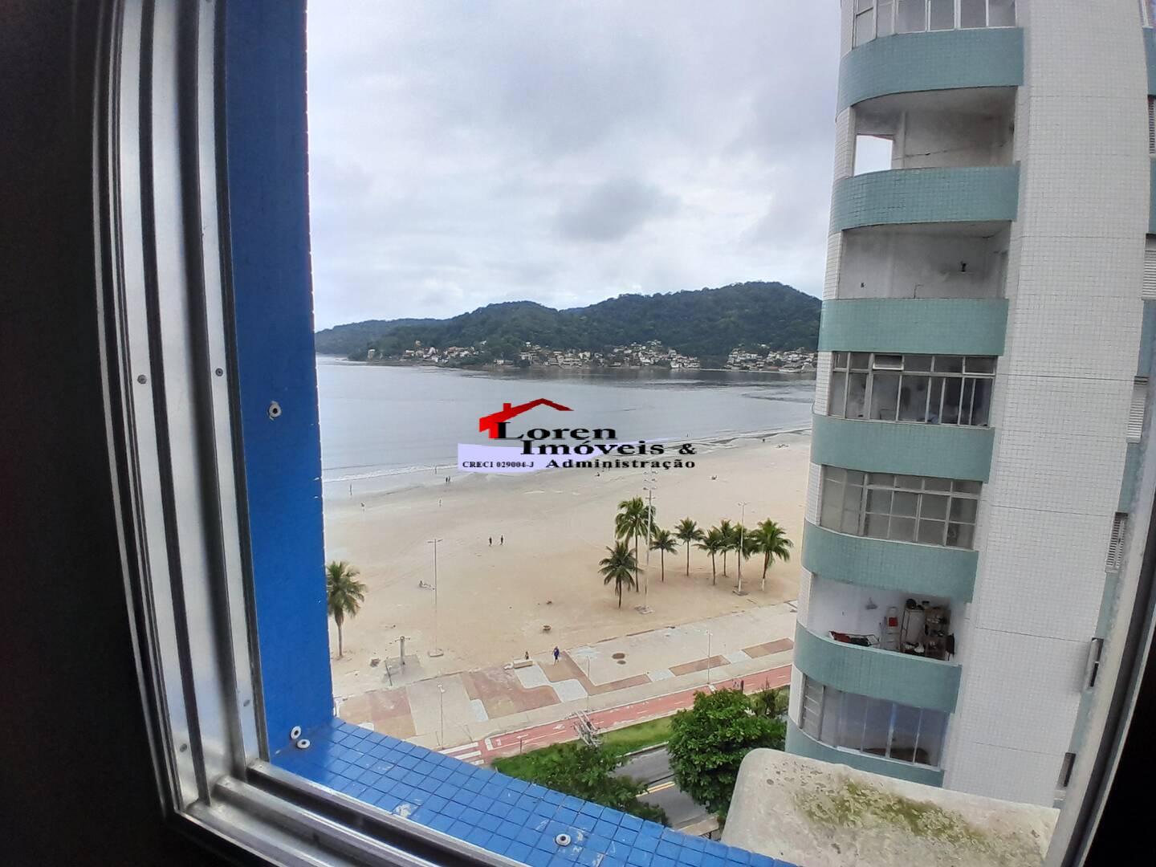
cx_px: 578
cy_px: 434
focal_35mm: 17
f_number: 2.2
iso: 40
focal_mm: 1.46
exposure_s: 1/1217
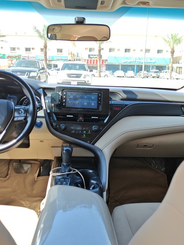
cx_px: 92
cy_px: 122
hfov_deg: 43.0
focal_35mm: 33
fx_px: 234
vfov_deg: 55.3
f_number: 1.6
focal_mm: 5.4
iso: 50
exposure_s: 1/370
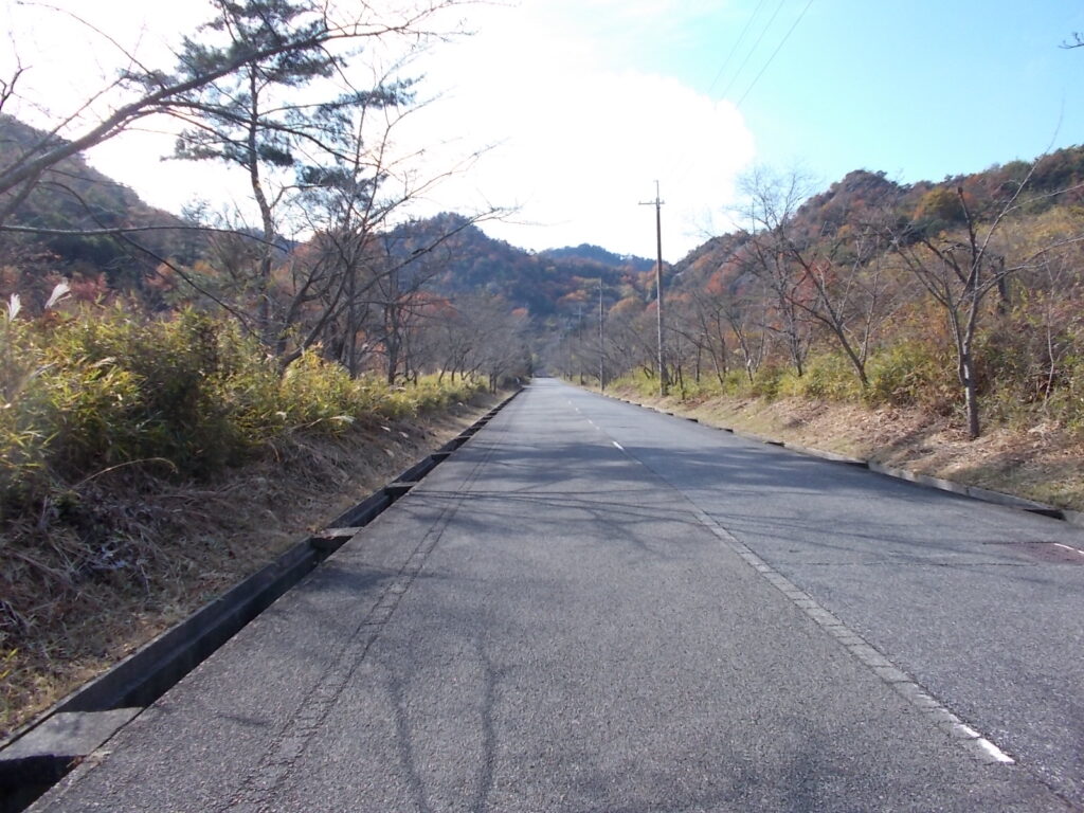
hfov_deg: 67.3
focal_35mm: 26
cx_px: 542
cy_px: 406
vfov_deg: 53.1
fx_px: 814
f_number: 3.2
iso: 80
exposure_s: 1/400
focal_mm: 4.6
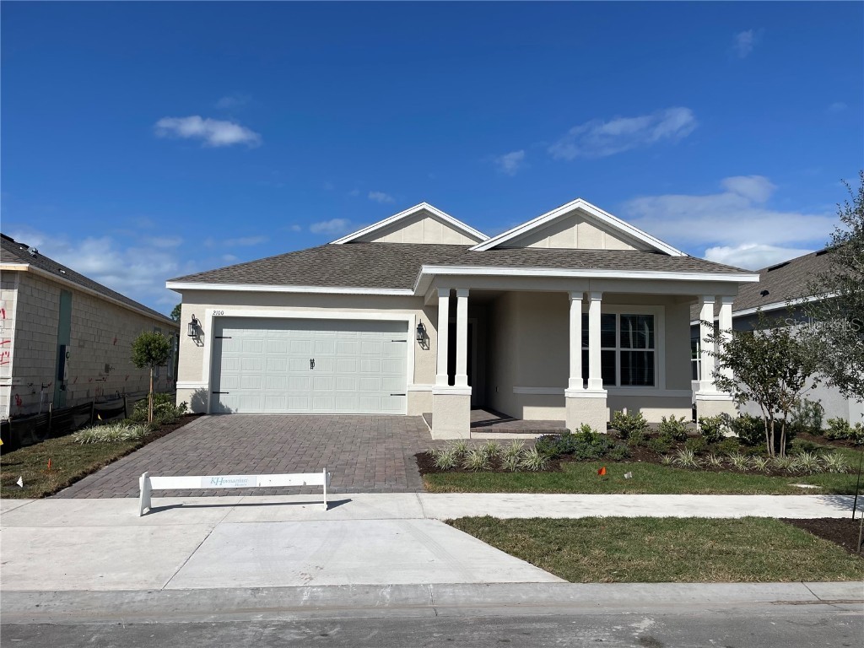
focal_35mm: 26
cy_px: 324
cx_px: 432
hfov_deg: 67.3
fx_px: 649
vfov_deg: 53.1
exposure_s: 1/8403
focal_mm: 4.2
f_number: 1.6
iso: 32
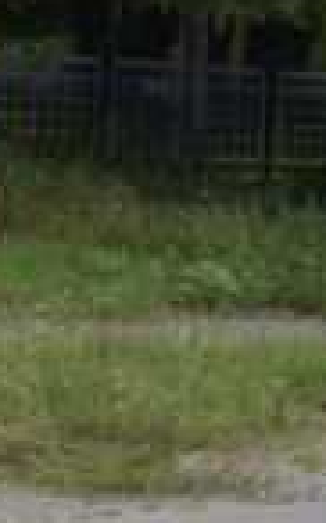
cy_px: 52
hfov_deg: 4.5
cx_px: -971
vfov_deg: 7.8
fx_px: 3803
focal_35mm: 267
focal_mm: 34
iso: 200
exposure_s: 1/320
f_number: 9
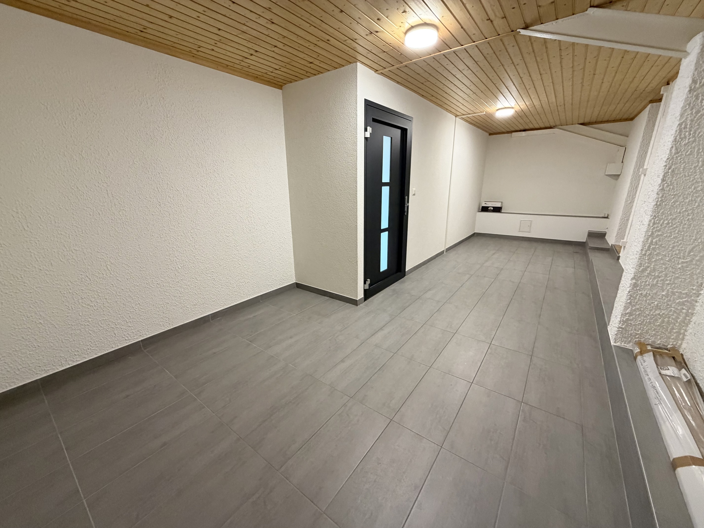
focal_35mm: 14
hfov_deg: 102.1
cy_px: 264
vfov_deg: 85.7
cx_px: 352
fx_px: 285
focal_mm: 2.22
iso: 320
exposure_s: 1/50
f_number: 2.2
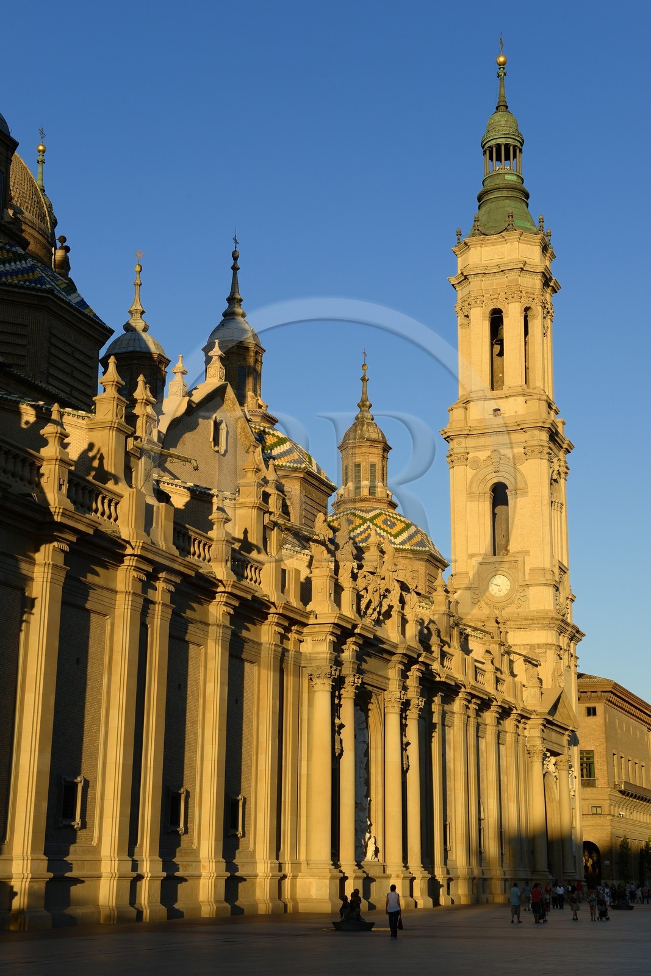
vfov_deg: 39.6
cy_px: 488
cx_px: 326
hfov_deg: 27.0
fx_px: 1356
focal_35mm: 50
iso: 200
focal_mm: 50
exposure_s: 1/160
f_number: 11
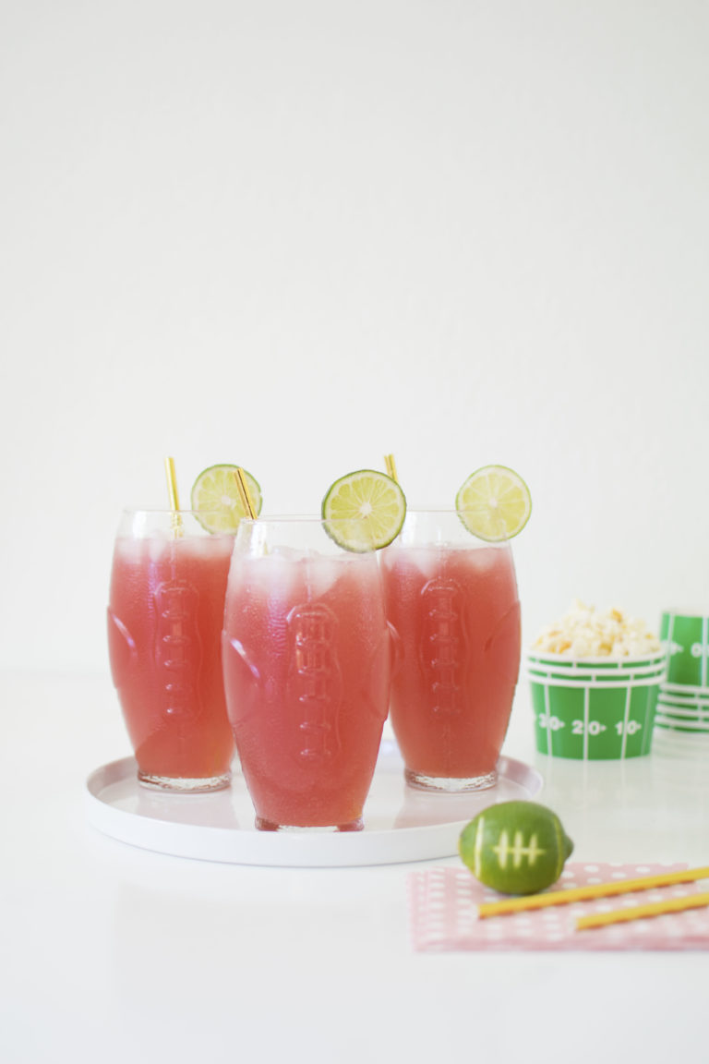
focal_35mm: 52
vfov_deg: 37.9
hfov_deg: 25.8
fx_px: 1551
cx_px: 354
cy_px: 532
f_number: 2.2
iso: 200
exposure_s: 1/125
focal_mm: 35
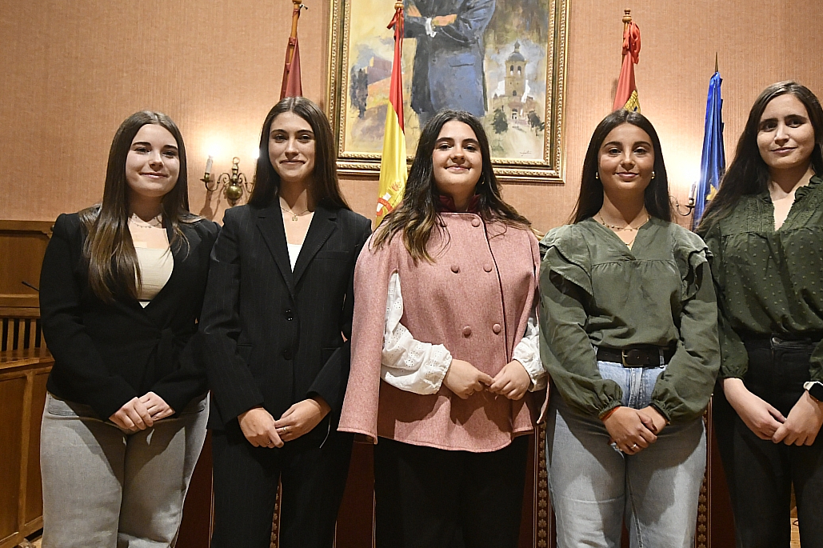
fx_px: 960
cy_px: 250
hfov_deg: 46.3
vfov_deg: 31.8
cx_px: 460
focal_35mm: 42
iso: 4000
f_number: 4
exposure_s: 1/160
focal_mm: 24
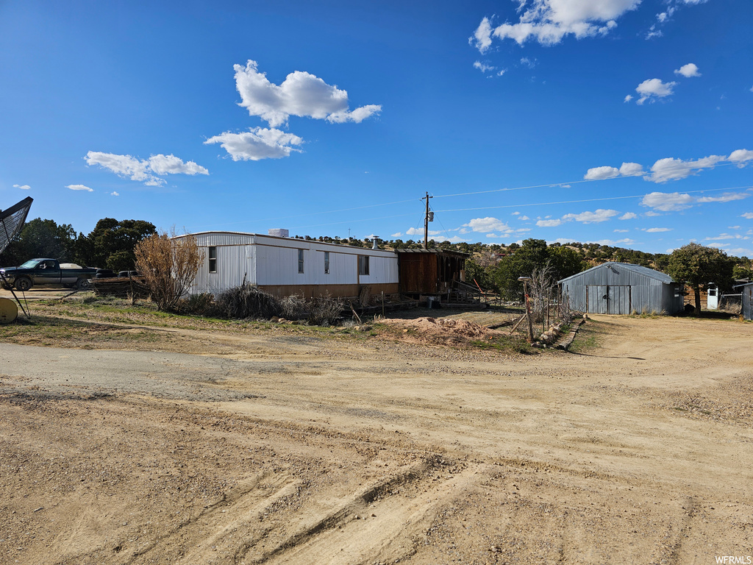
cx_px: 376
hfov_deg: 73.9
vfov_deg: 58.9
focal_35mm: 23
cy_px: 282
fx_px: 500
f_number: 1.7
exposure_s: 1/1465
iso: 10
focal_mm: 6.3
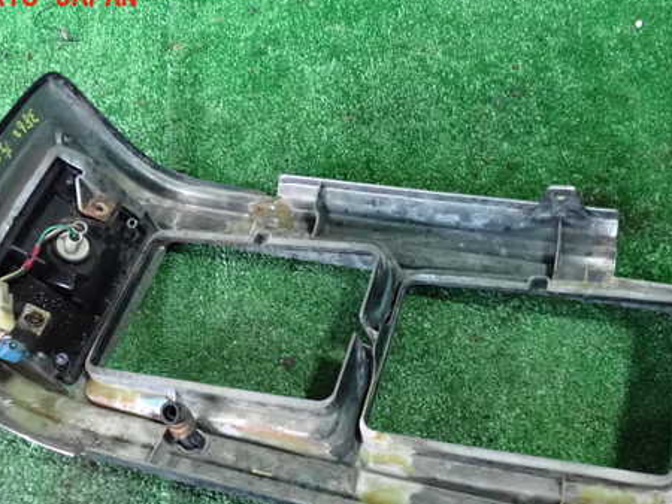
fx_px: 777
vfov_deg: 35.8
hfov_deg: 46.7
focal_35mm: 40
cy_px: 313
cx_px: 314
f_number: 2.3
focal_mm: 5.4
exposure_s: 1/80
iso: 2000
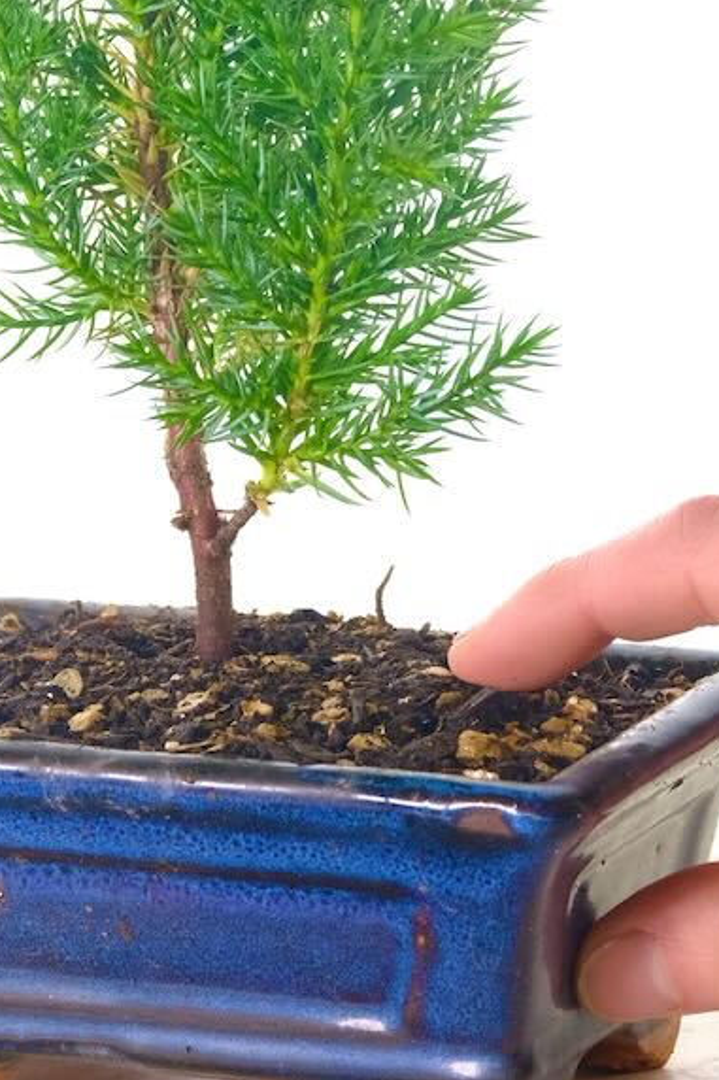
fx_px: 9592
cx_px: 160
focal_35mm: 320
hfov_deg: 4.3
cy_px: -4
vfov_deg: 6.4
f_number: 8
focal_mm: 95
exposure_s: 1/30
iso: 1600
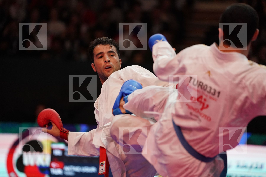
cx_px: 133
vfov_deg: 6.9
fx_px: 1478
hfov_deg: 10.3
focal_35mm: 200
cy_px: 88
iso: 5000
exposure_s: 1/1000
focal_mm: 200
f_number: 2.8
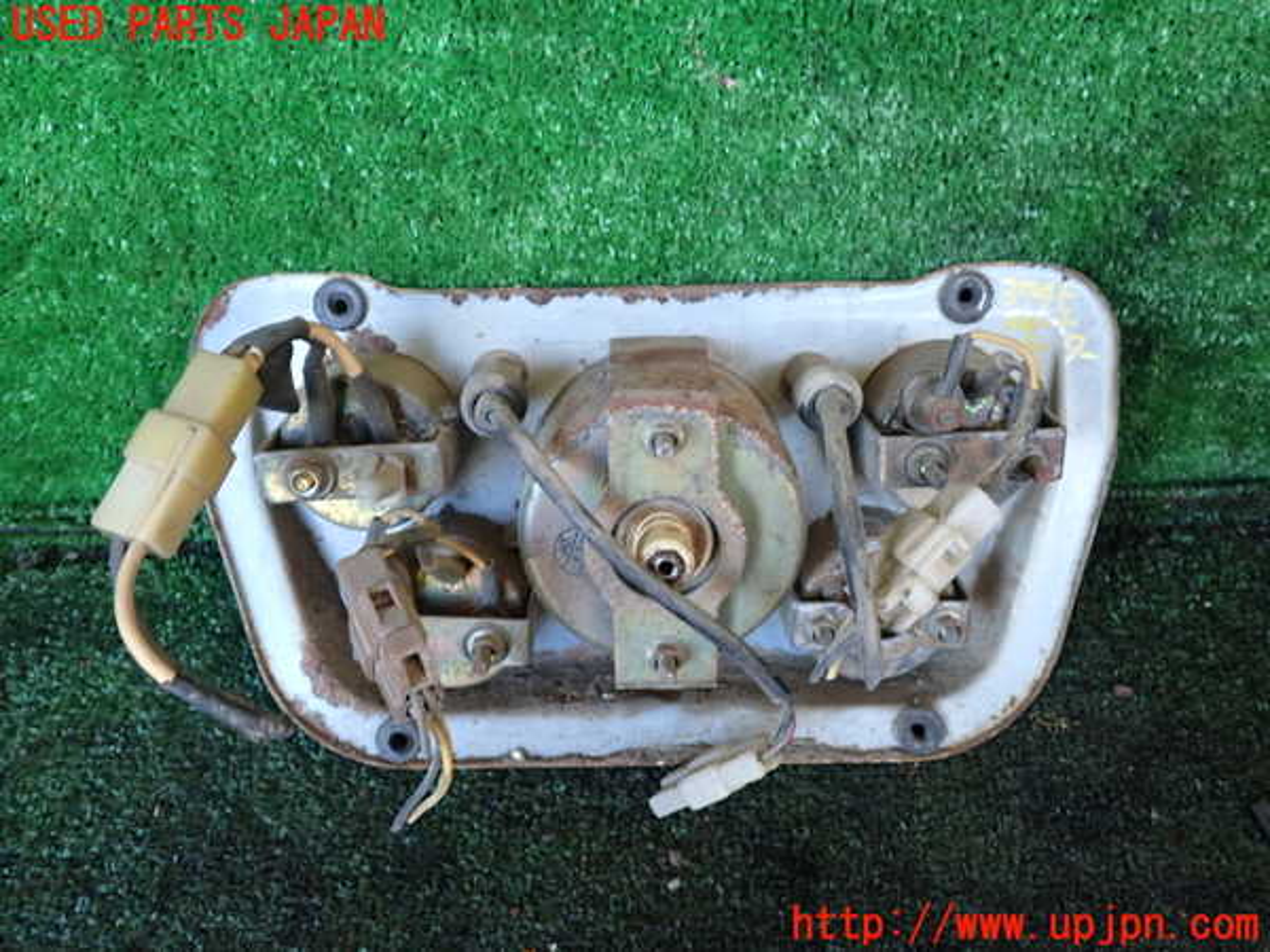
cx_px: 635
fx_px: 1101
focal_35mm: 30
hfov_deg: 60.0
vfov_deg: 46.8
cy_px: 476
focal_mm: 5.4
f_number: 2.3
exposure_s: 1/30
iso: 250
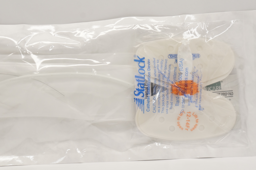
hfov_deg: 24.6
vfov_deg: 16.5
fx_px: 586
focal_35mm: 82
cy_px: 85
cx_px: 128
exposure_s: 1/200
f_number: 7.1
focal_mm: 55
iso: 800
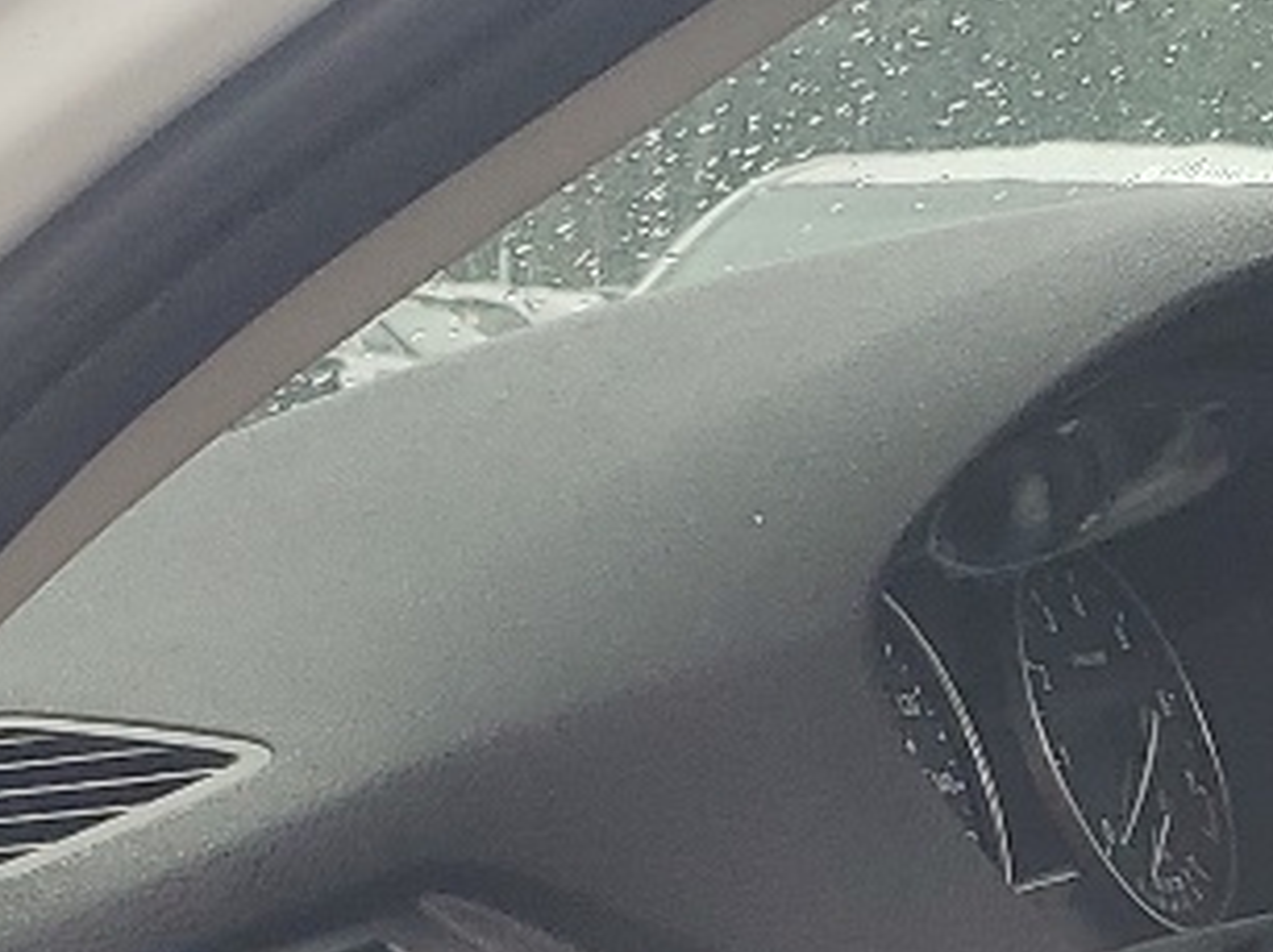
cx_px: 2579
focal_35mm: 136
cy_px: 1555
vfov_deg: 10.4
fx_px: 4997
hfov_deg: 12.7
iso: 50
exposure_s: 1/833
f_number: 1.5
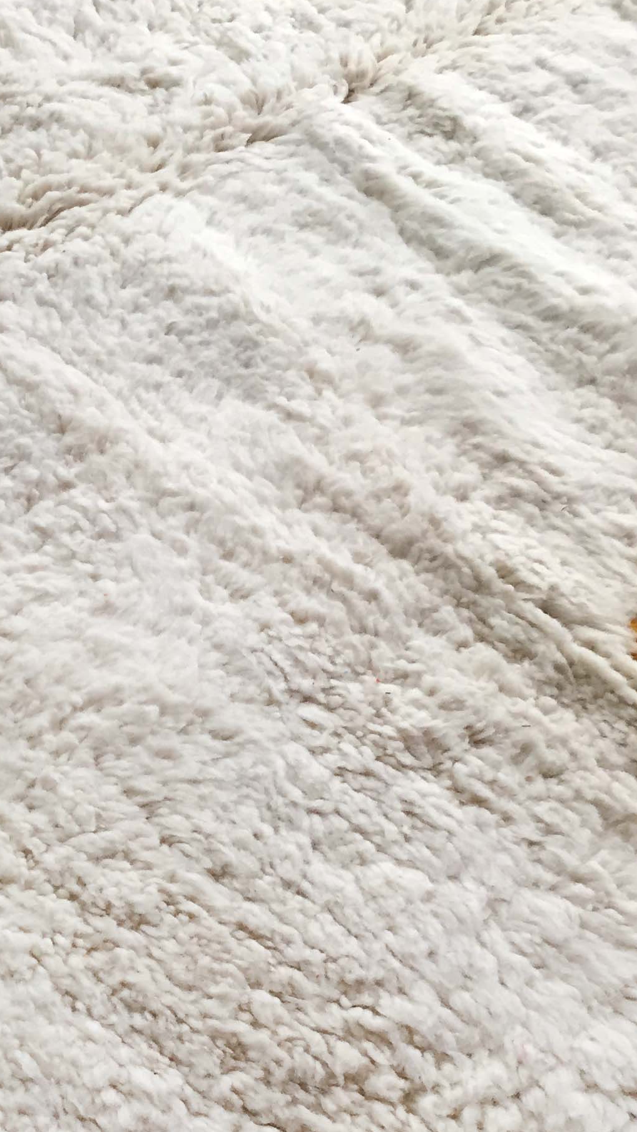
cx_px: -1
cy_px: 824
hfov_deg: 20.4
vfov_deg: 35.9
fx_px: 1711
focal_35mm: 57
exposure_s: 1/33
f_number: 2.2
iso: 80
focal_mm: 4.15
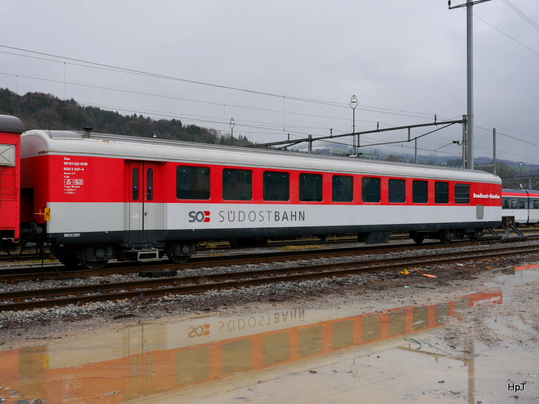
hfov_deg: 49.0
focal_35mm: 38
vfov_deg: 37.7
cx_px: 270
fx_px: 592
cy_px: 202
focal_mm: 19
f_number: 5.6
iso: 160
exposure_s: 1/160
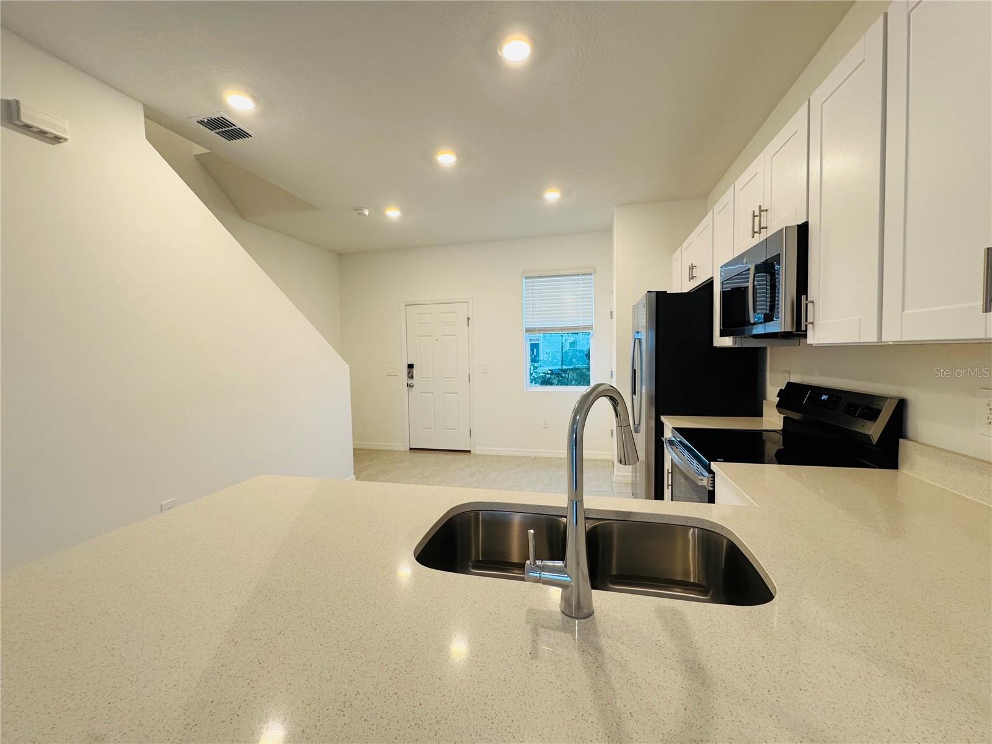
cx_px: 496
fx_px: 401
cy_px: 372
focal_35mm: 14
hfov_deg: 102.1
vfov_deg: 85.7
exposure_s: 1/120
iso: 200
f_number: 2.2
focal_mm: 2.22
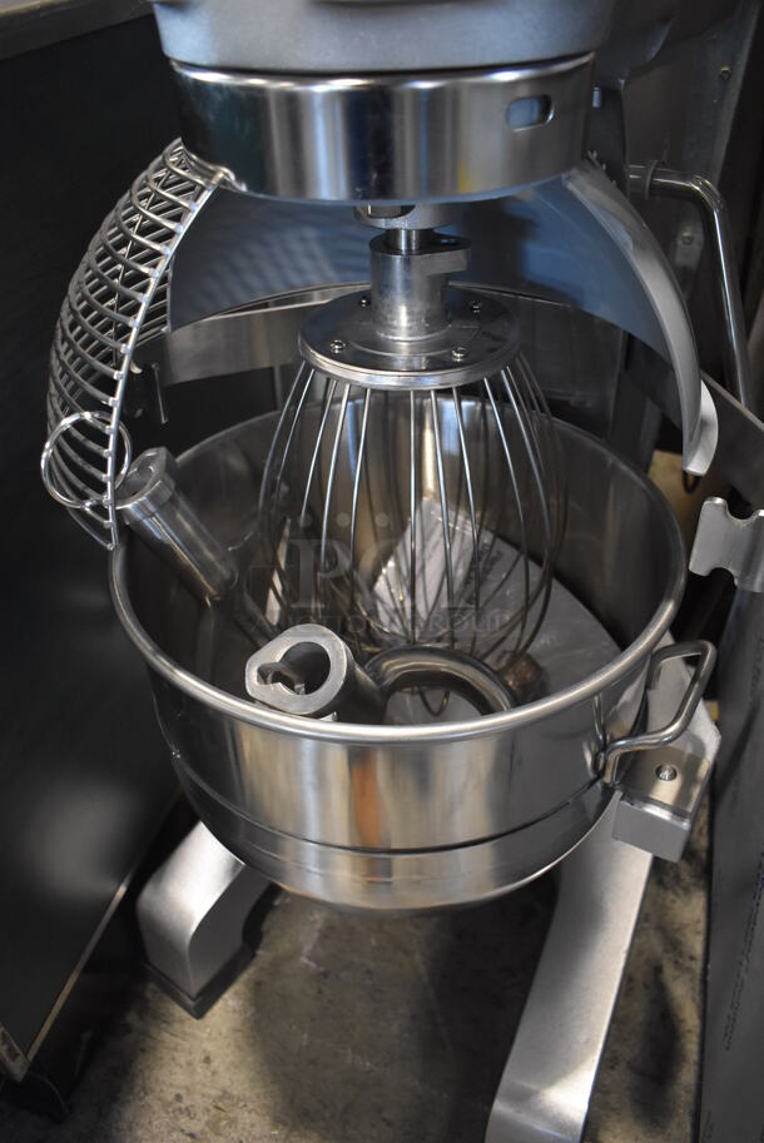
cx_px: 382
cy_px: 572
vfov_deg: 67.3
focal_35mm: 27
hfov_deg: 48.0
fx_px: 858
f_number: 3.5
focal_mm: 18
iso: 2500
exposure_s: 1/125
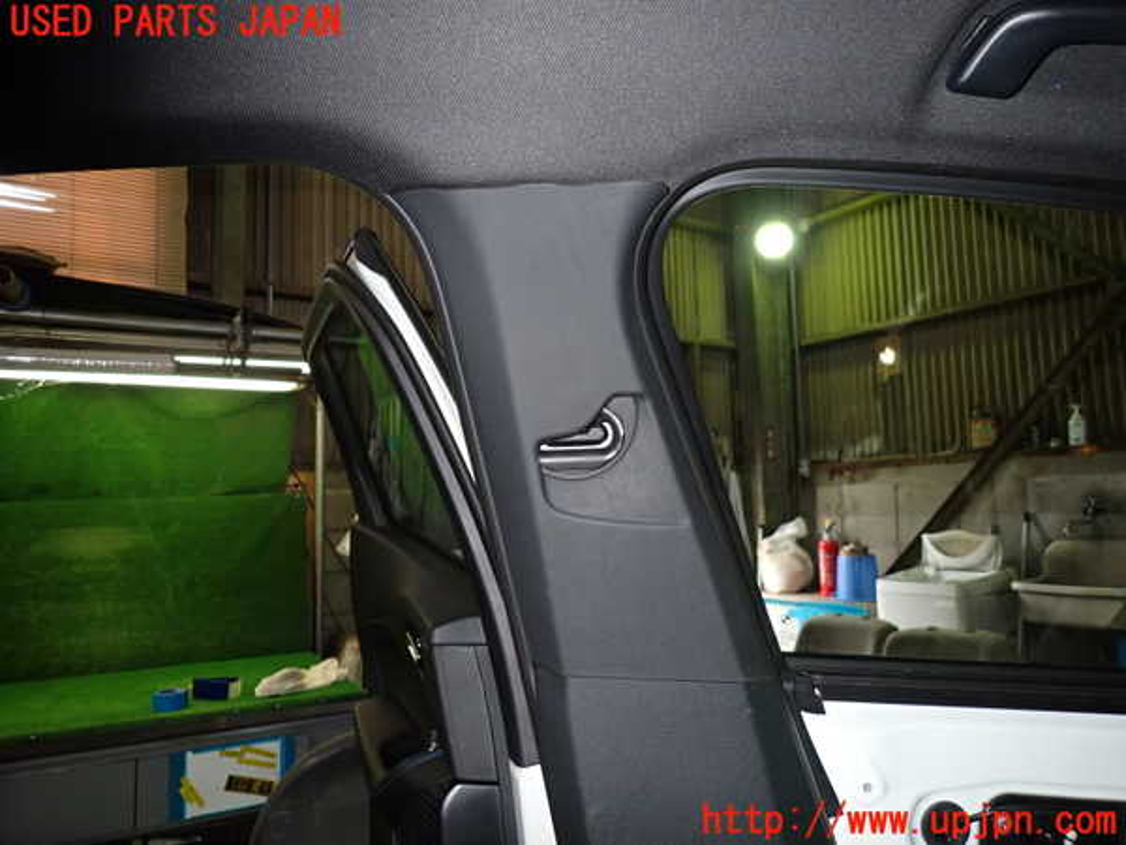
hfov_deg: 69.4
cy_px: 422
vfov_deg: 54.9
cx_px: 563
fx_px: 813
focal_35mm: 25
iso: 320
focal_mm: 4.5
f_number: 5.6
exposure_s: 1/30
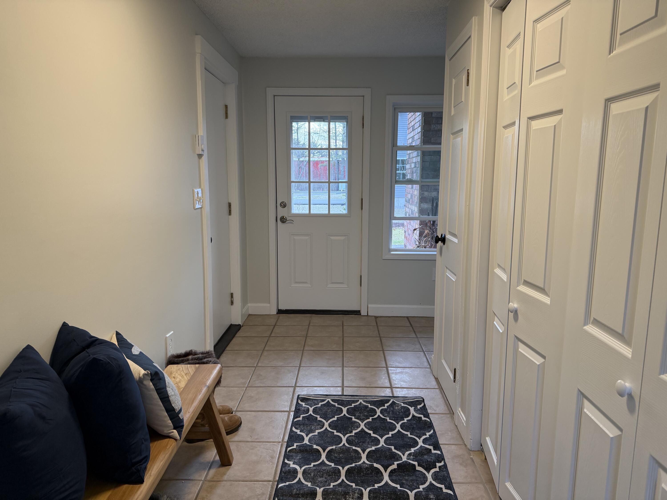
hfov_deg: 71.6
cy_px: 250
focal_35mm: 24
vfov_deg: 56.8
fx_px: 462
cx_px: 334
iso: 200
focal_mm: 6.76
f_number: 1.78
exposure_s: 1/176
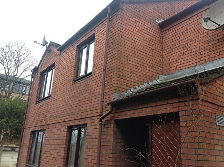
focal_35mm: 35
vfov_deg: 40.6
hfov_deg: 52.7
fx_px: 226
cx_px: 112
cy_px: 84
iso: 50
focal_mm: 4.28
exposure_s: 1/129
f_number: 2.4
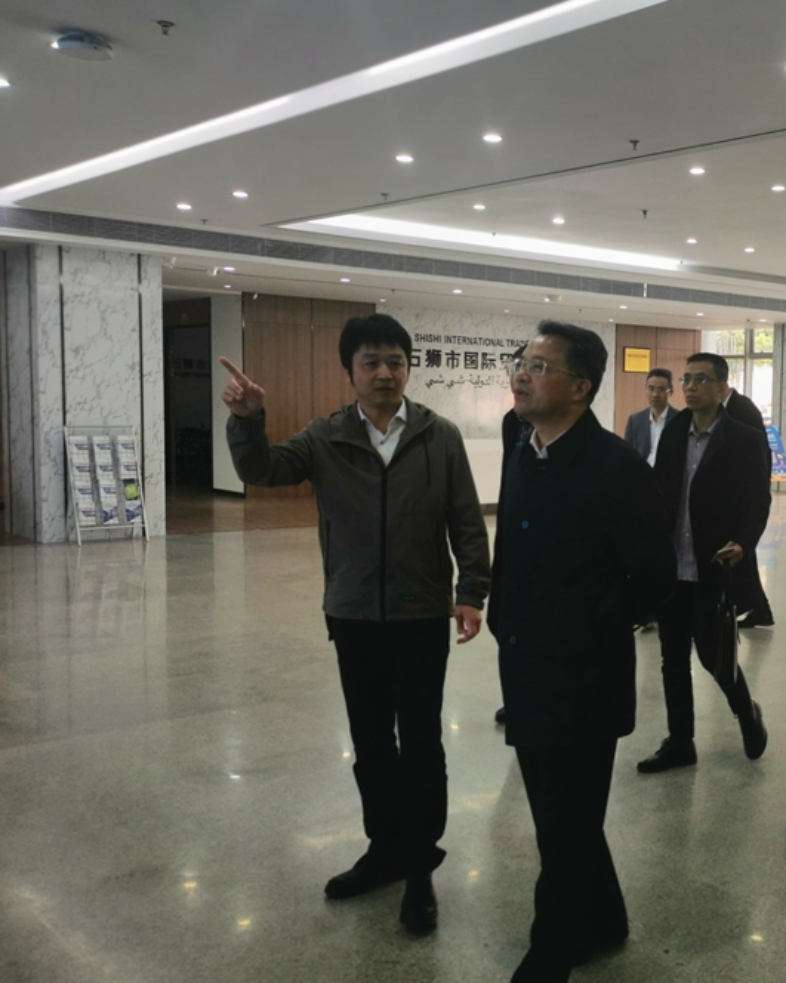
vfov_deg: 44.8
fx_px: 1192
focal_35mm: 41
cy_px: 485
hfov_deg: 35.2
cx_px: 642
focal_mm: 5.58
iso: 50
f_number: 1.8
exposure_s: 1/100
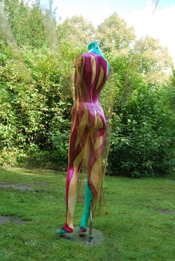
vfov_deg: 61.8
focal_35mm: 30
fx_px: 218
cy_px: 130
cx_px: 88
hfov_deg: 43.8
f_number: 5.6
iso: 200
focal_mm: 20
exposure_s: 1/125
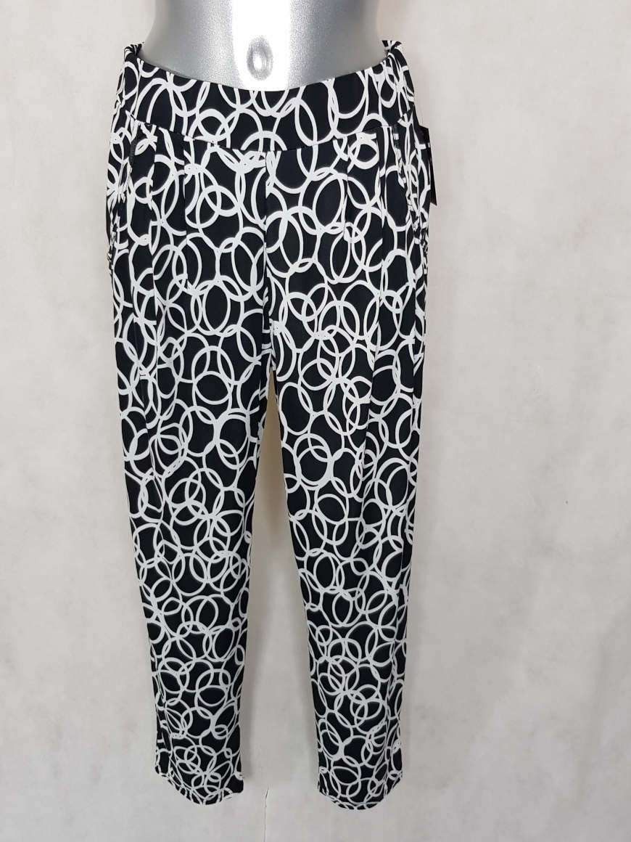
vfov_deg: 67.3
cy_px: 421
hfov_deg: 53.1
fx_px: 632
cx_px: 316
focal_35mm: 26
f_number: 1.7
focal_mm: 4.2
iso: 125
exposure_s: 1/50
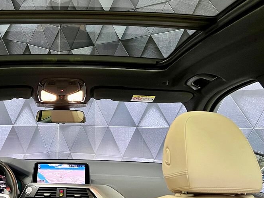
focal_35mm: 47
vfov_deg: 30.8
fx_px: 358
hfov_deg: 39.3
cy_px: 74
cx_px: 64
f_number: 1.5
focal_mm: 5.7
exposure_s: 1/35
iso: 640
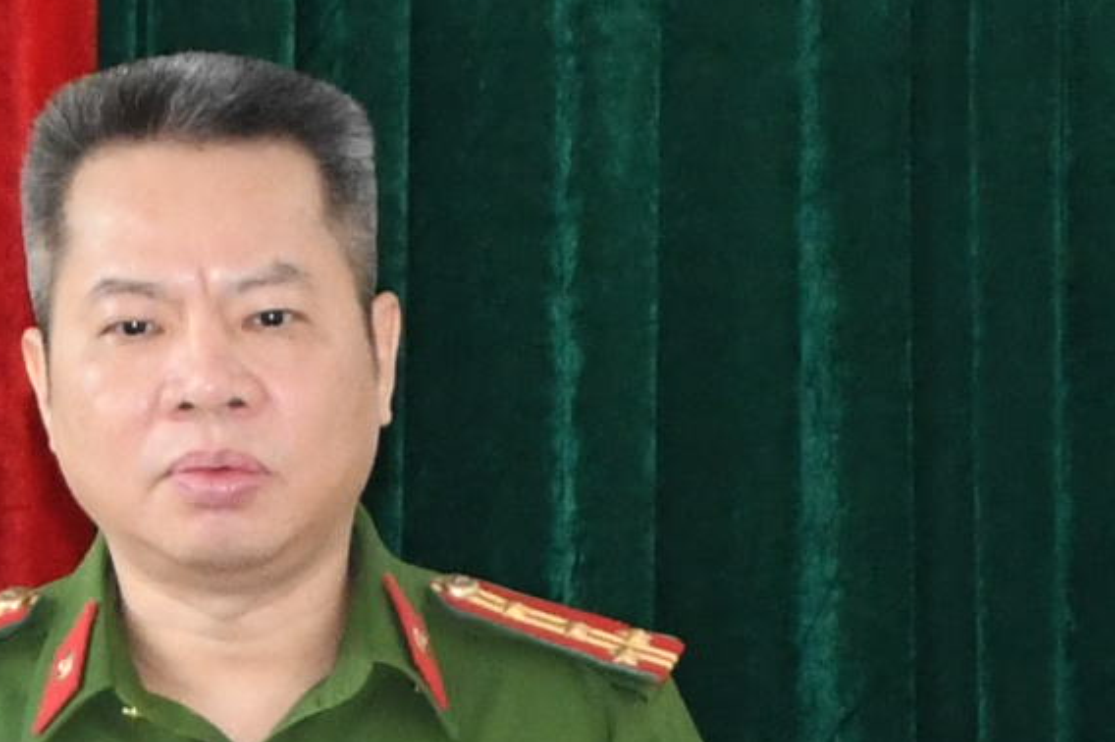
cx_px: 351
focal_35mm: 497
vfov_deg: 2.8
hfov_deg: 4.2
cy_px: 895
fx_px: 15374
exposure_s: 1/200
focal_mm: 45
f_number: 4.8
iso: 2000
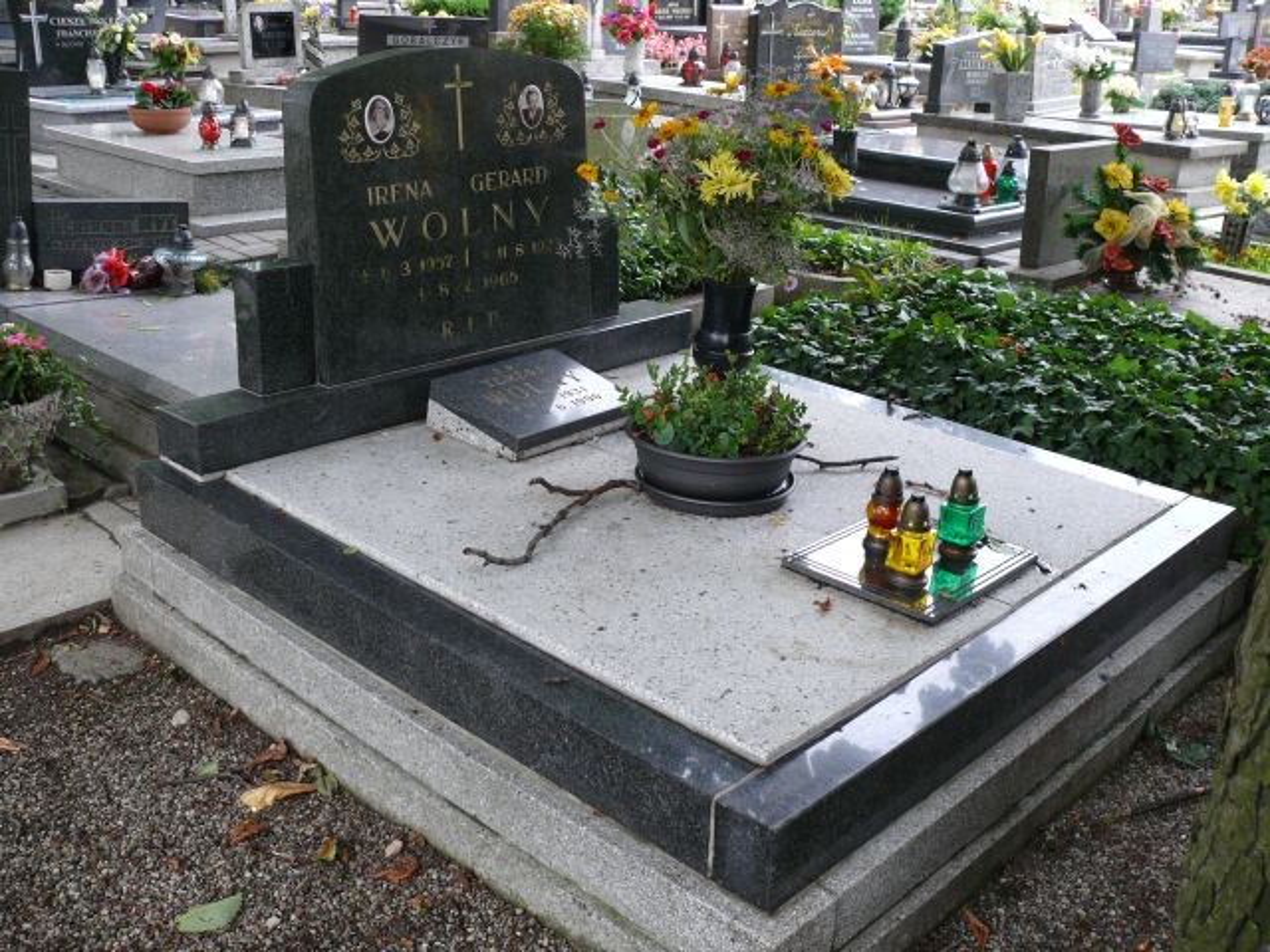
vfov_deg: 40.7
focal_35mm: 35
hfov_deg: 52.6
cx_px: 635
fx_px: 1284
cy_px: 476
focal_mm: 7.4
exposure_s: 1/40
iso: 100
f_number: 2.8
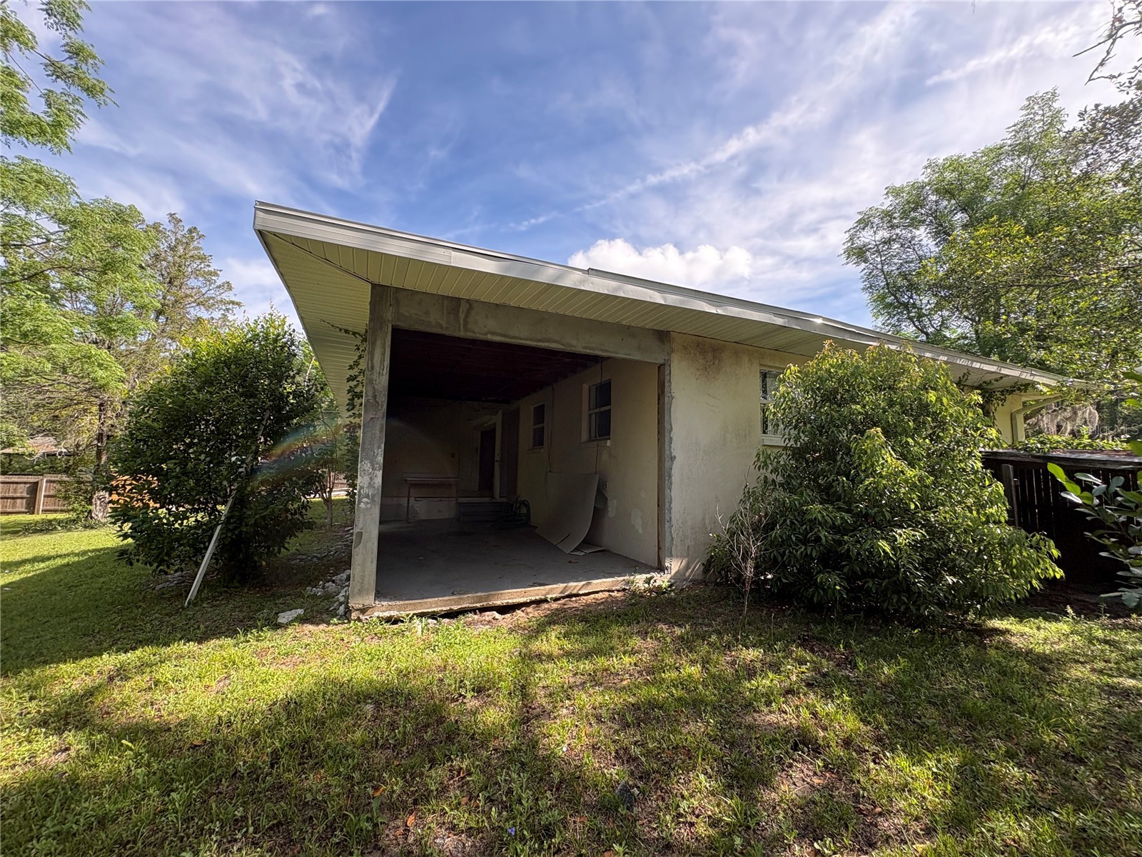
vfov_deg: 85.7
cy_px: 428
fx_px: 462
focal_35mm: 14
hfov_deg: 102.1
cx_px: 571
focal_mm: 2.22
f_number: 2.2
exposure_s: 1/501
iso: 64
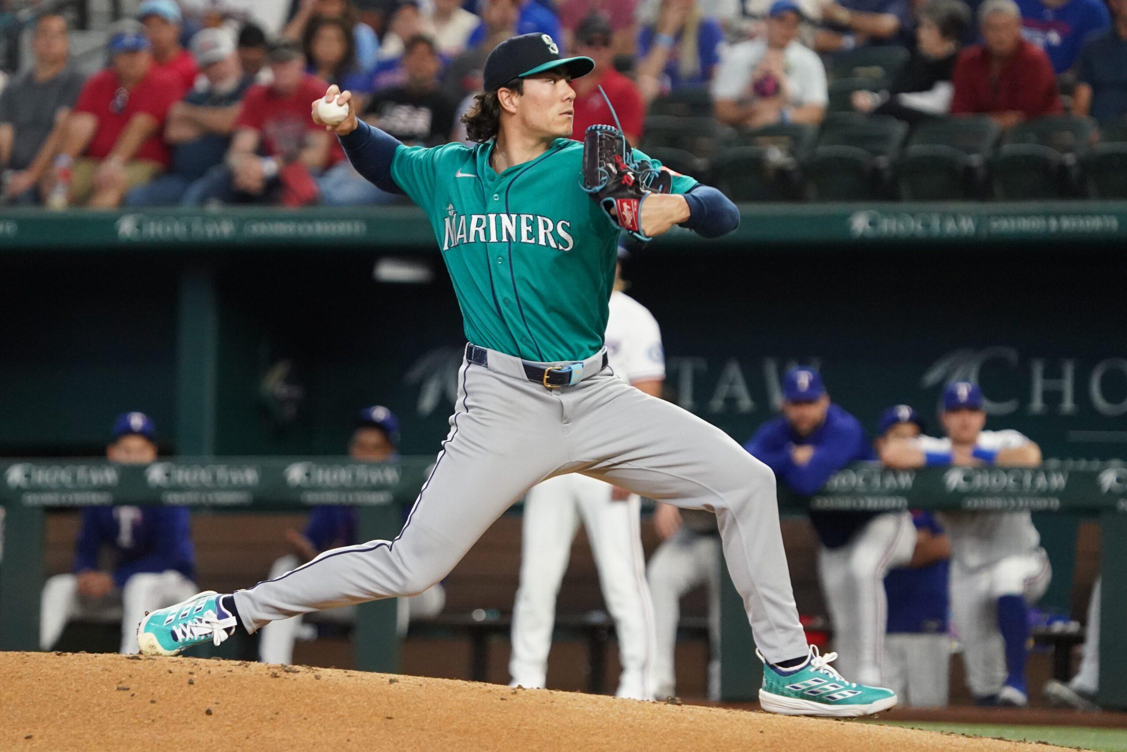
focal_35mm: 430
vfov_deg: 3.2
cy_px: 376
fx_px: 13461
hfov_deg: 4.8
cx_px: 564
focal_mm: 430
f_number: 6.3
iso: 6400
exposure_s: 1/1250
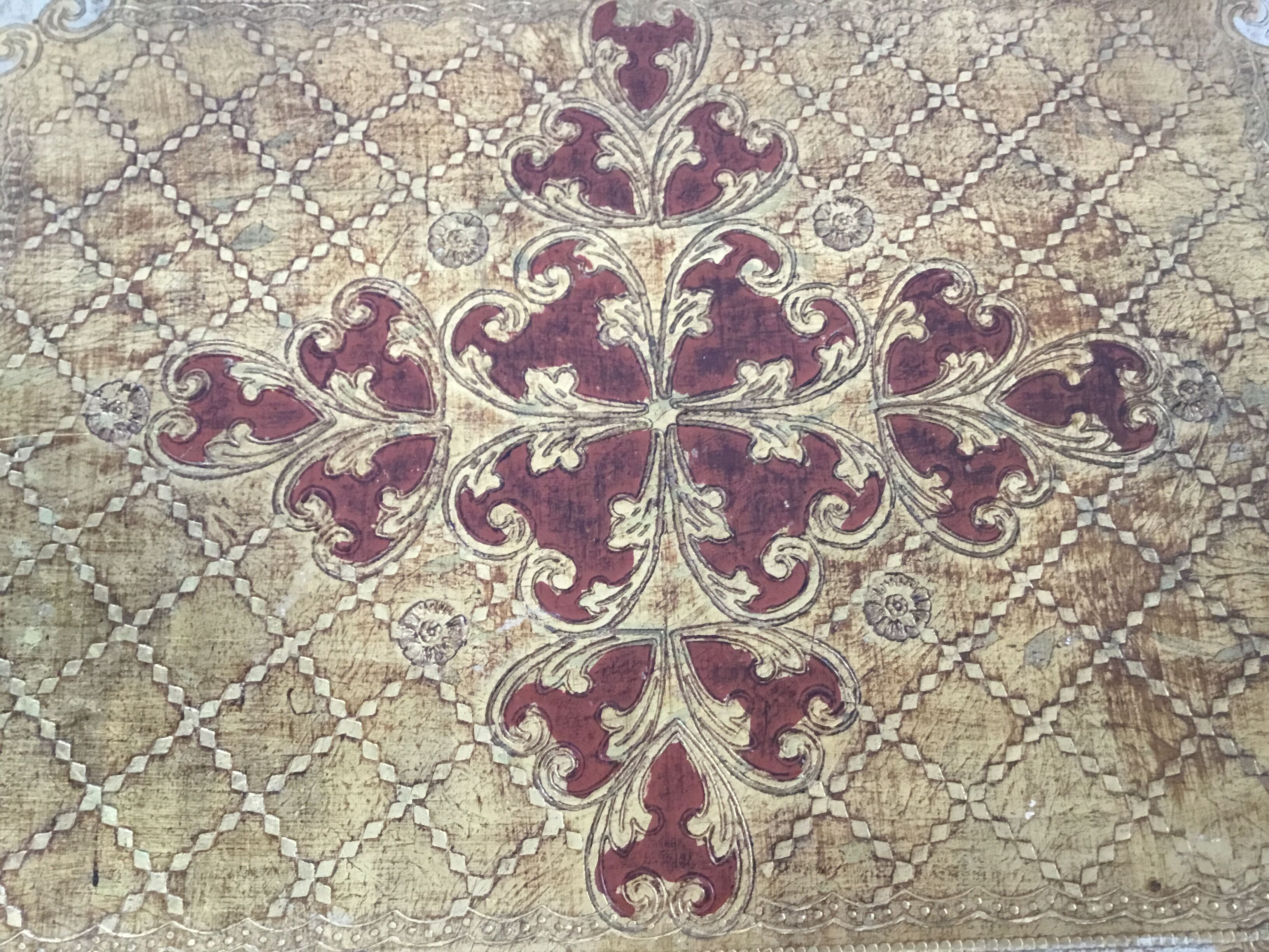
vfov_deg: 45.4
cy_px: 476
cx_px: 634
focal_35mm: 31
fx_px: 1136
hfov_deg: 58.4
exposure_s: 1/33
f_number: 2.4
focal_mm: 3.3
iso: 160
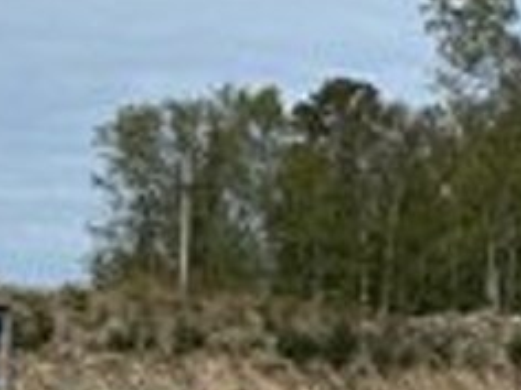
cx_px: 1592
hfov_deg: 9.7
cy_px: 360
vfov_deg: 9.6
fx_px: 2318
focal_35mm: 154
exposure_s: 1/4545
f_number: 1.78
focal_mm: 6.86
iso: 80
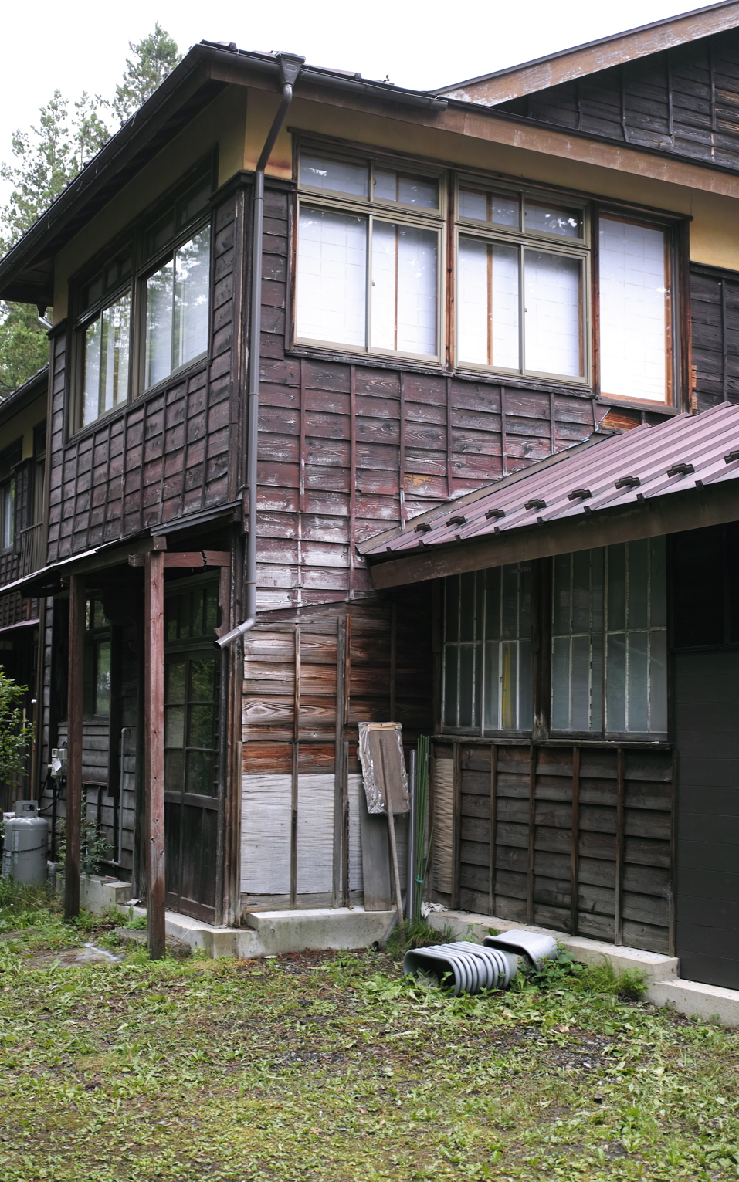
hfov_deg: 28.0
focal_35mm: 46
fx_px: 1482
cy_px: 591
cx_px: 377
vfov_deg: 43.5
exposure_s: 1/40
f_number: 2.8
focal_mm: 30
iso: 100
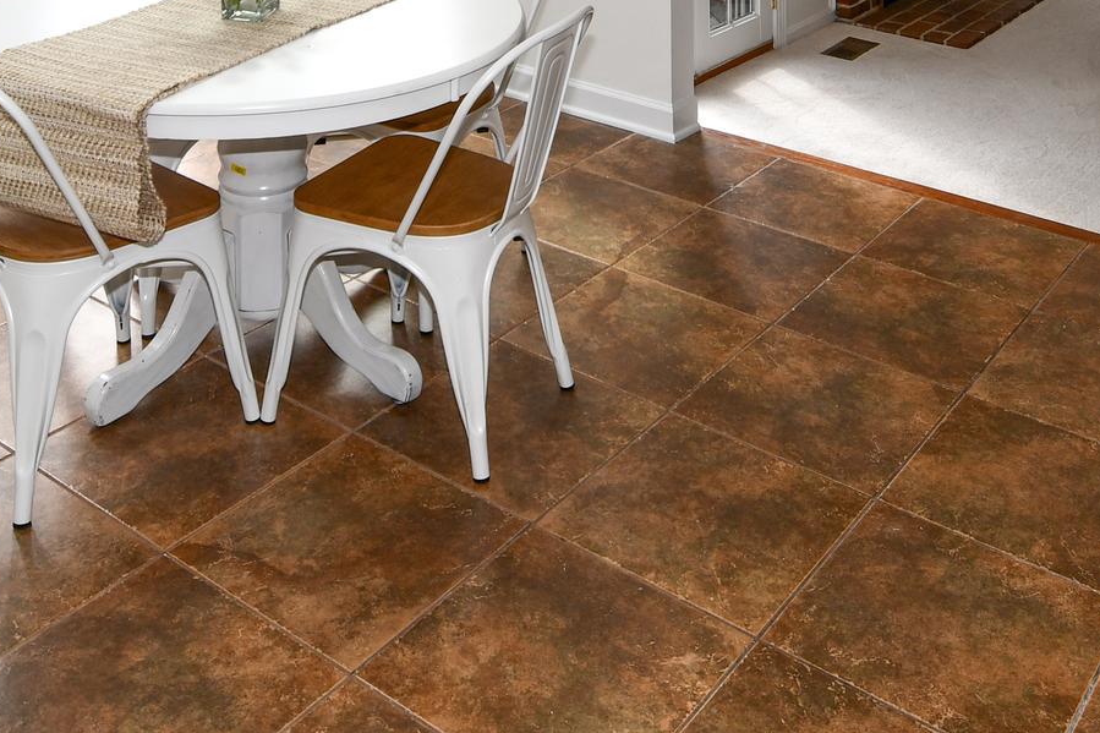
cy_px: -95
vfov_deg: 29.1
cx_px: 491
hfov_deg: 47.3
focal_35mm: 41
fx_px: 1252
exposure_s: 1/125
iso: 110
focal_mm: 12
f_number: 5.6
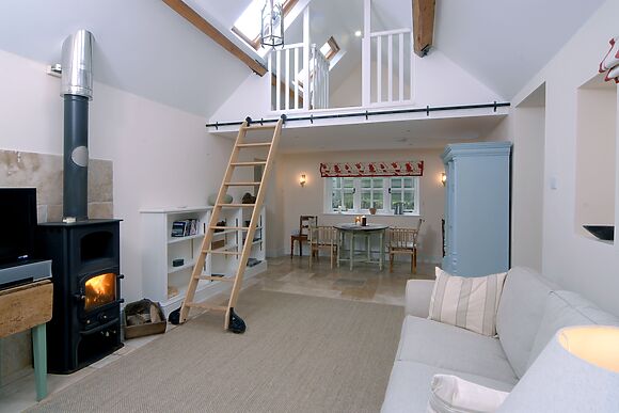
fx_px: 310
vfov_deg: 67.4
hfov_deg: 90.0
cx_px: 310
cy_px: 206
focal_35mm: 18
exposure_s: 1/8
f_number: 13
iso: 200
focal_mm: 12
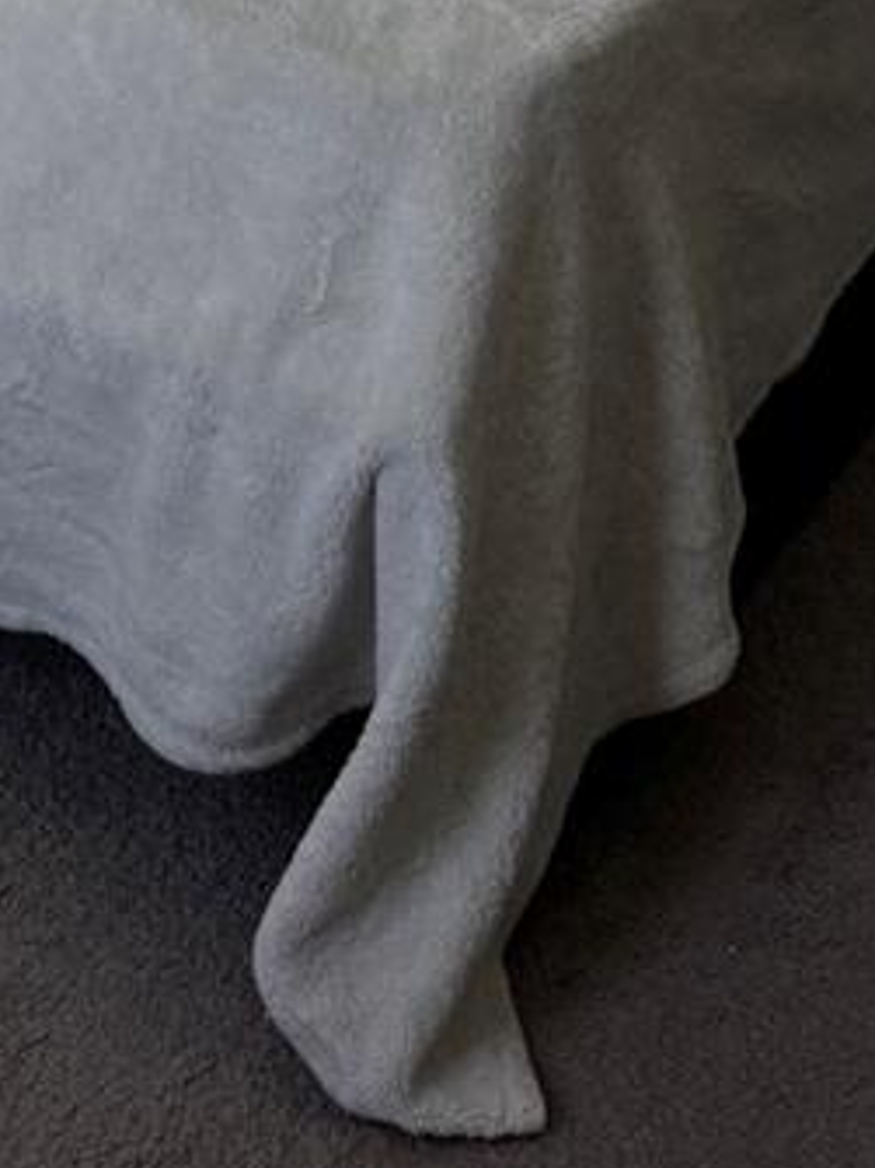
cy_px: -816
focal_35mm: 86
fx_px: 2900
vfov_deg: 18.7
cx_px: -84
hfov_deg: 16.6
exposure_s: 1/120
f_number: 1.78
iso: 160
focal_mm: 6.86
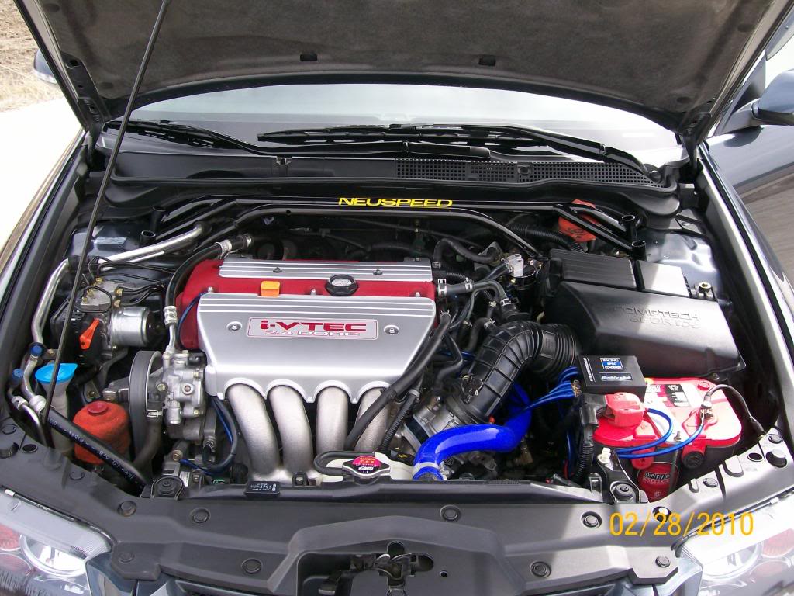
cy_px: 298
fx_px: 826
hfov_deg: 51.4
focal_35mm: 36
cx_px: 397
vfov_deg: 39.7
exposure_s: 1/383
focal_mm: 6
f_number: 2.7
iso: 80
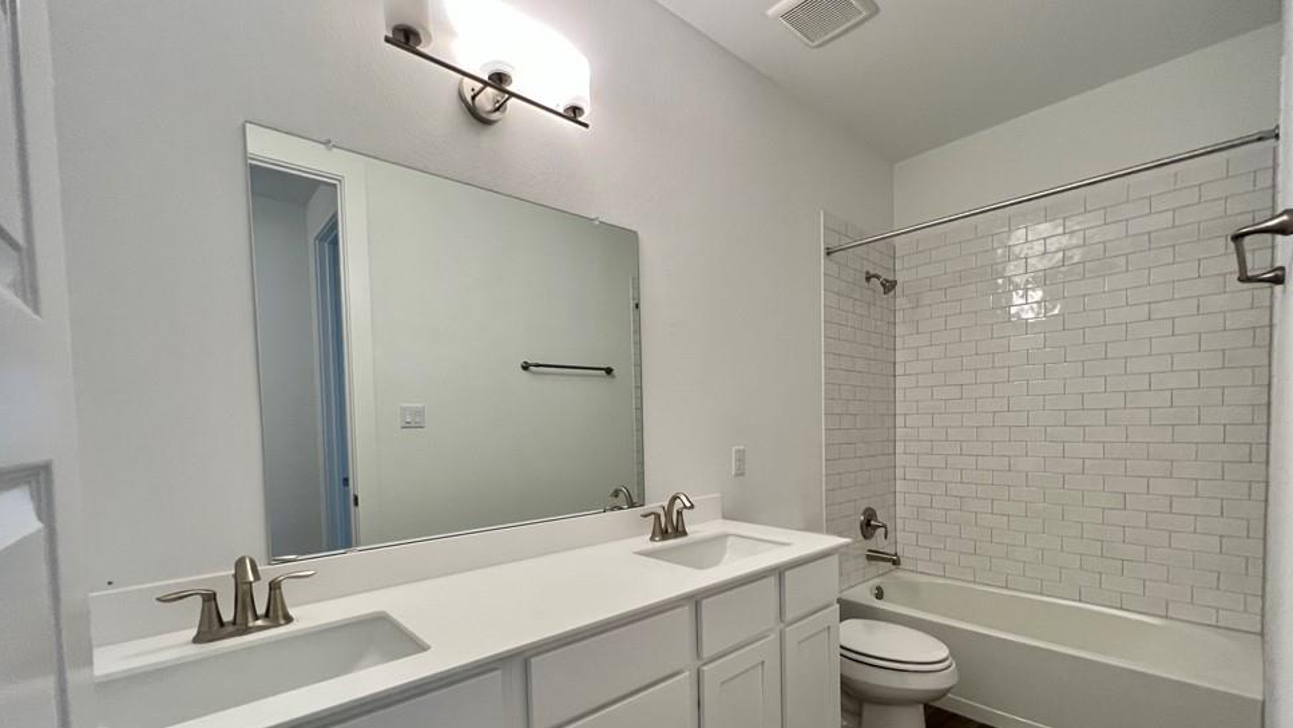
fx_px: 514
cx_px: 673
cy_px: 448
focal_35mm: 15
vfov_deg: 69.6
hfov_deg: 102.9
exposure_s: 1/120
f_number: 1.8
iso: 250
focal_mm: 1.57
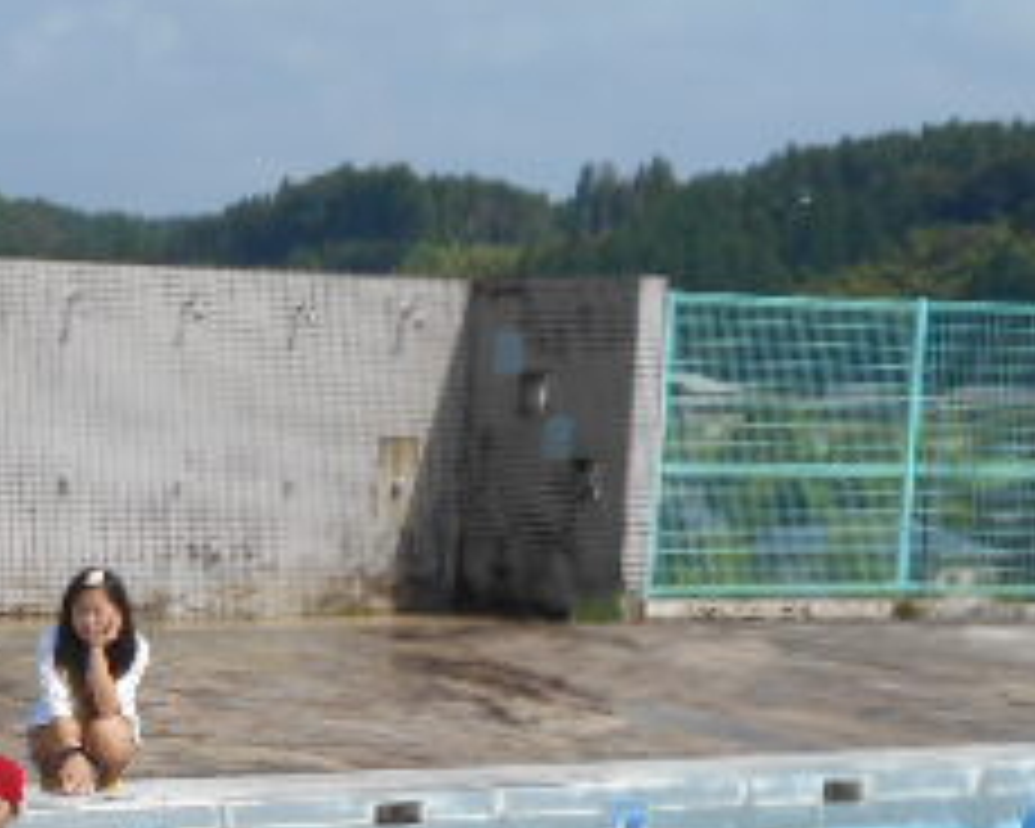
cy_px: 878
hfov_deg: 17.3
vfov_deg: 14.2
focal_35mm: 106
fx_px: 3247
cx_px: -180
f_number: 3.9
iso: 80
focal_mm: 6.7
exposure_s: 1/1000
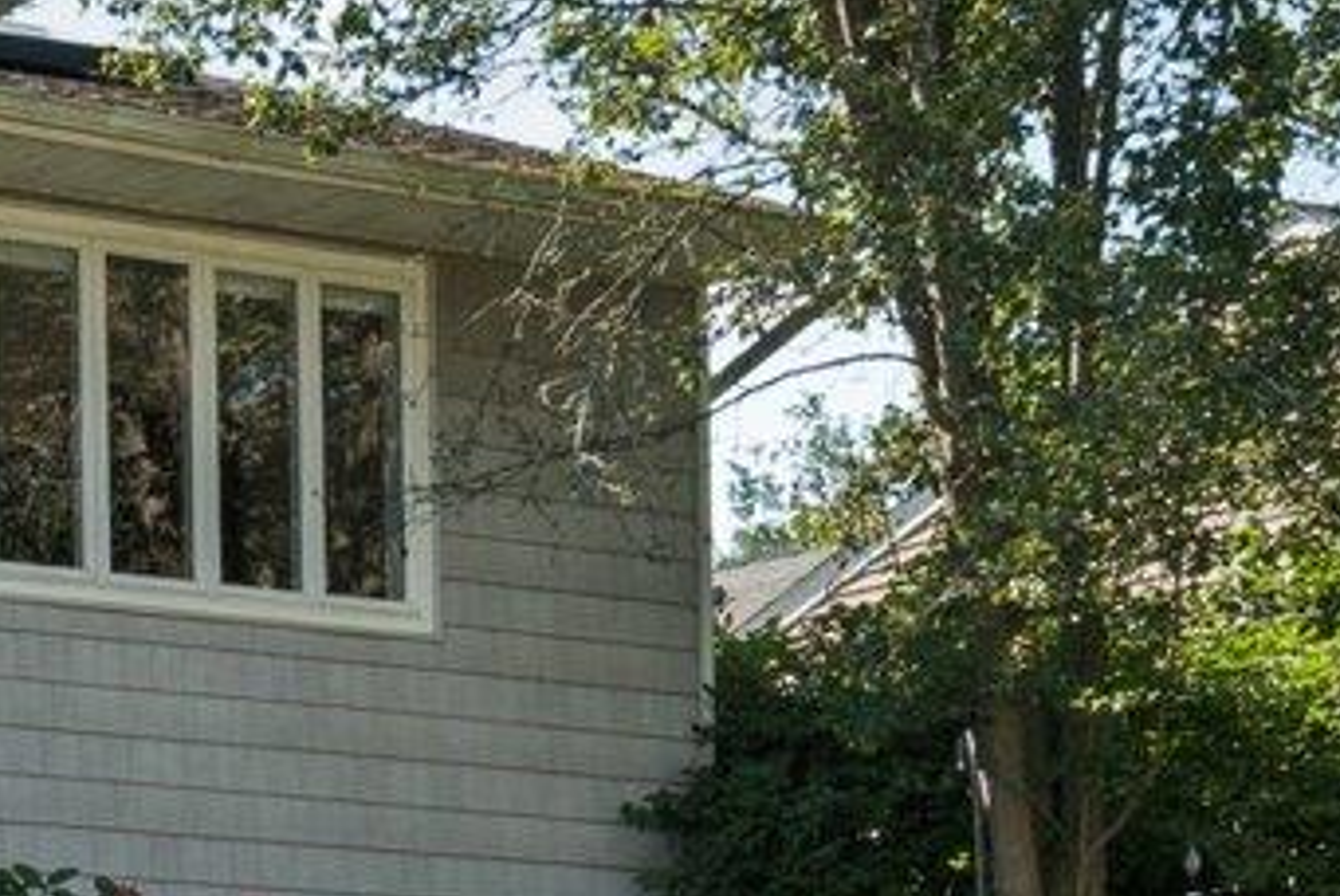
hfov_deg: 14.0
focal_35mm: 132
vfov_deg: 9.9
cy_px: 1574
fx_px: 4917
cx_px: -955
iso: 160
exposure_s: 1/125
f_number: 9
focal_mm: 22
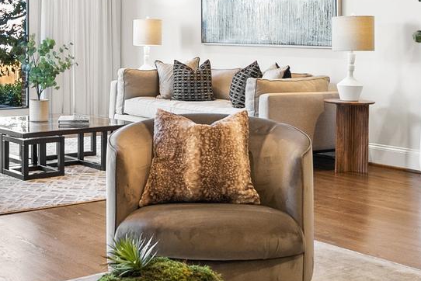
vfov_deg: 19.7
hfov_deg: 29.3
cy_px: 36
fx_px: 796
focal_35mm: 68
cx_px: 120
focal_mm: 18
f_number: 5
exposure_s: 1/25
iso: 800
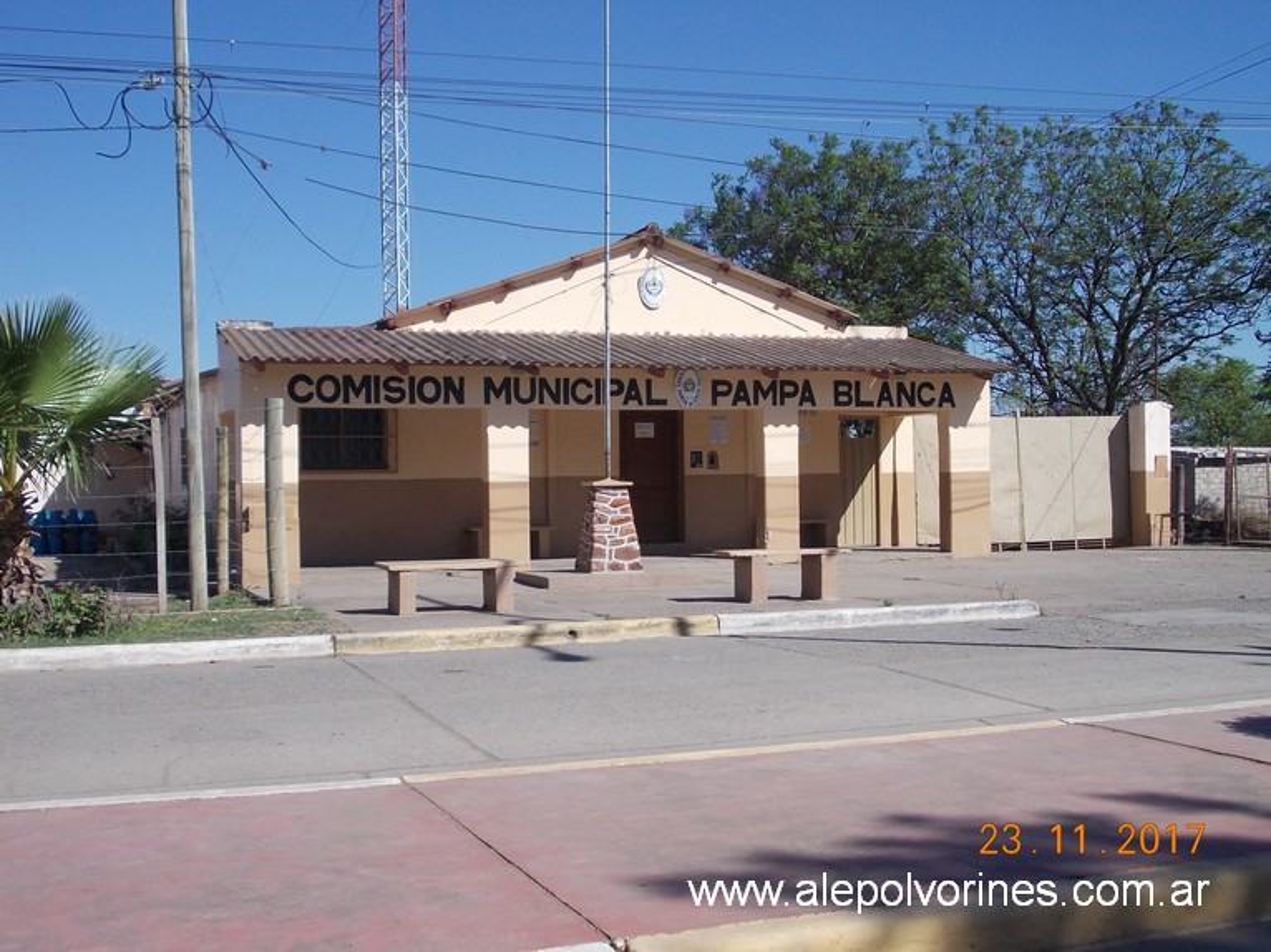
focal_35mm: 43
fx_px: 1578
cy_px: 476
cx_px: 636
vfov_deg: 33.6
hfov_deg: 43.9
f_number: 6.5
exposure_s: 1/320
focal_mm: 6.1
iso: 80
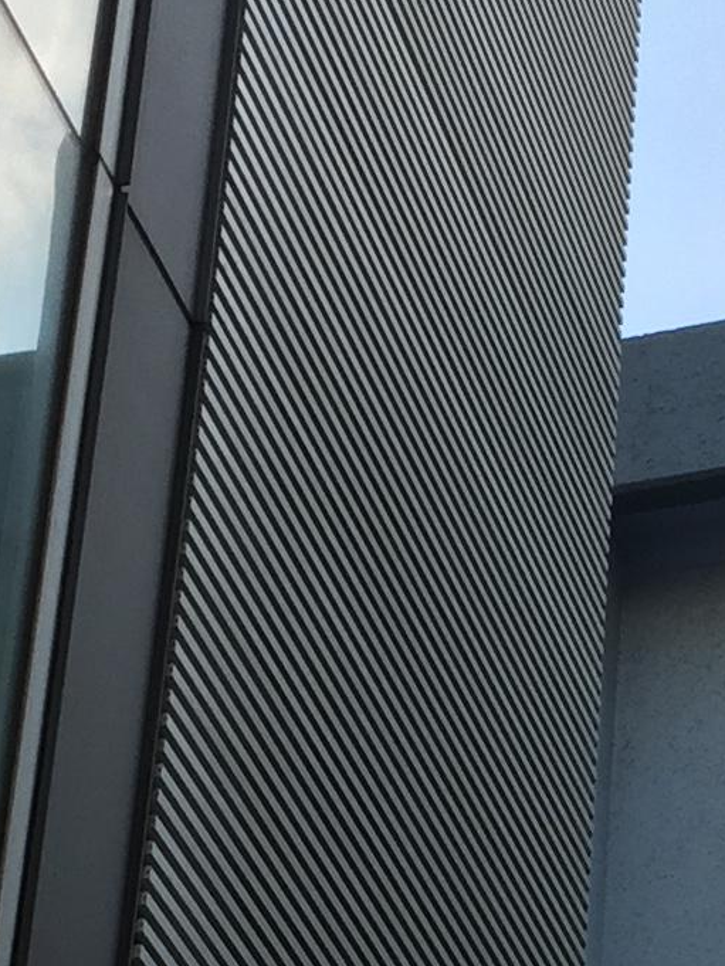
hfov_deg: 10.6
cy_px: 1355
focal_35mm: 139
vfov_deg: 13.5
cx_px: 685
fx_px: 3880
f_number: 2.2
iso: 32
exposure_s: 1/1068
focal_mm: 4.15
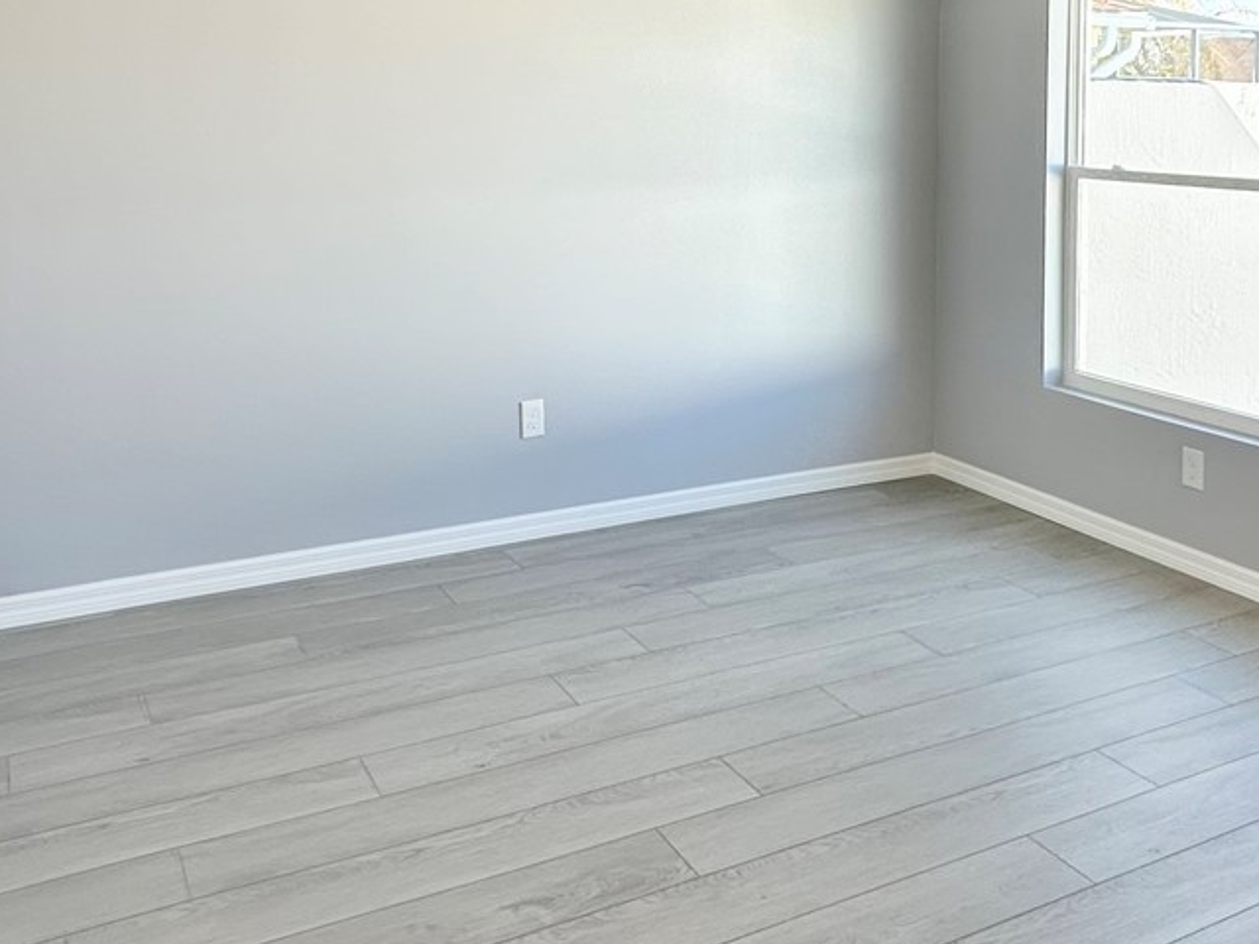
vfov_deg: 38.6
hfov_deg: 52.6
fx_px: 1273
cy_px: 140
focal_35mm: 35
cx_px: 669
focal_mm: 2.22
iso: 40
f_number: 2.2
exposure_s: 1/133
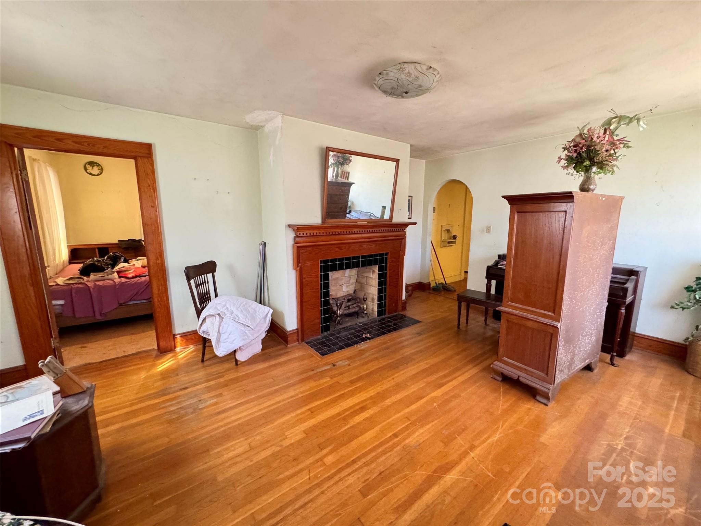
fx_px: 284
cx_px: 350
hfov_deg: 102.1
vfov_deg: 85.7
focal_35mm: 14
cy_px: 263
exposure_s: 1/60
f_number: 2.2
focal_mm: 2.22
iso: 640
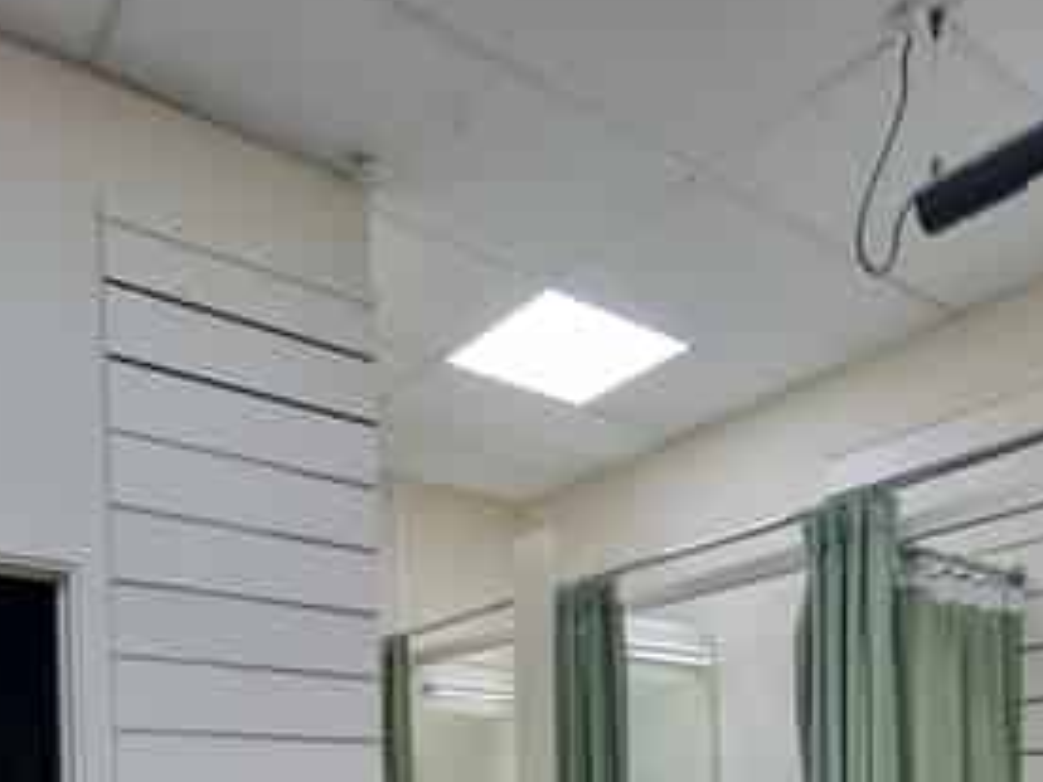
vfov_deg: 37.6
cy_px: 871
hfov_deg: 58.2
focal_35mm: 31
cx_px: 578
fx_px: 934
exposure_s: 1/50
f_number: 2.2
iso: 125
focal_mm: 2.2
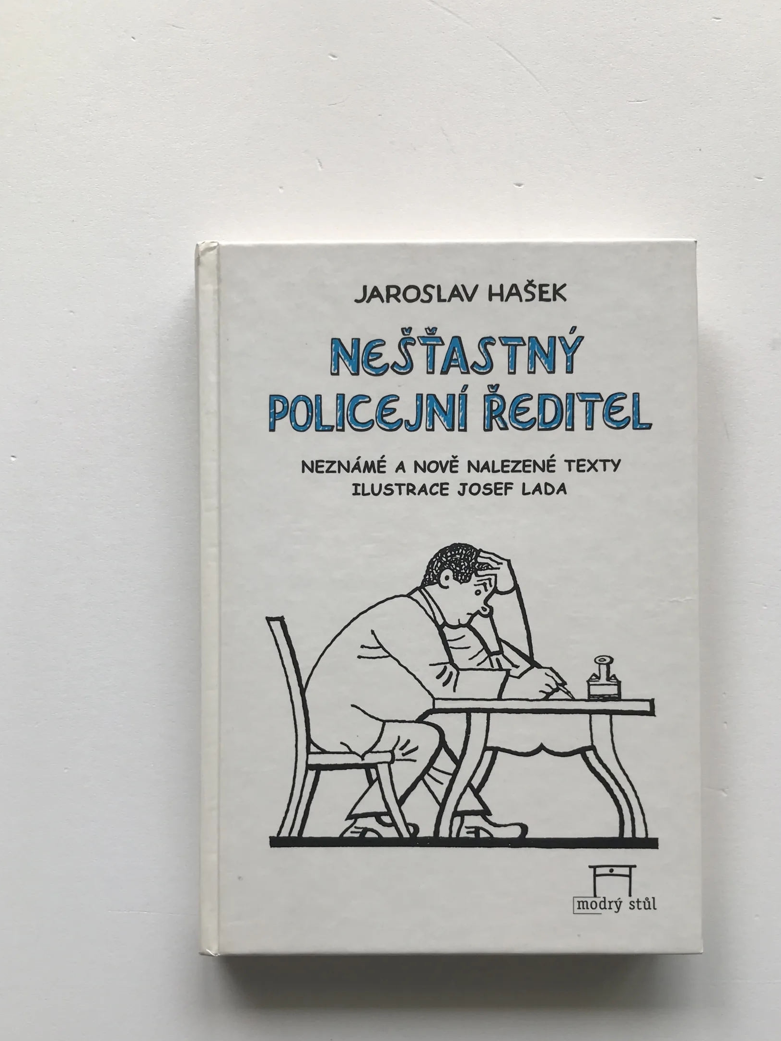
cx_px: 419
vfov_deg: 55.1
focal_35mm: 33
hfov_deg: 42.9
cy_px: 598
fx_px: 993
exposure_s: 1/127
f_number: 1.8
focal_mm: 3.99
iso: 20
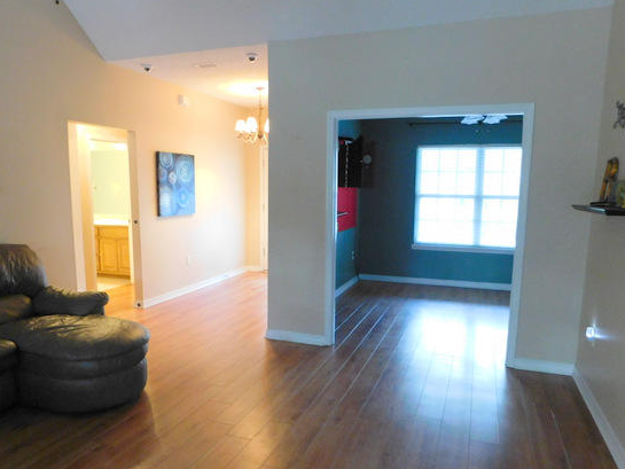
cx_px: 298
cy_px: 259
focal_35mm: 27
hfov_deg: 65.3
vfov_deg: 51.3
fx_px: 488
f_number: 3
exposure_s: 1/15
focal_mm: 4
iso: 400
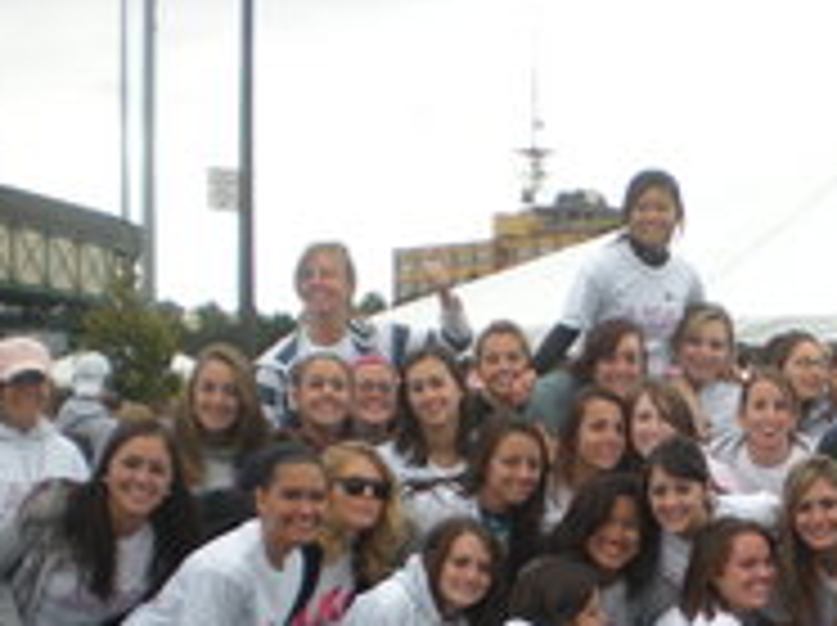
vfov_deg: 17.9
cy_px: 655
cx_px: 776
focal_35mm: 80
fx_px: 1932
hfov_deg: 23.7
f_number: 3.1
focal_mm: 6.3
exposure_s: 1/100
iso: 64
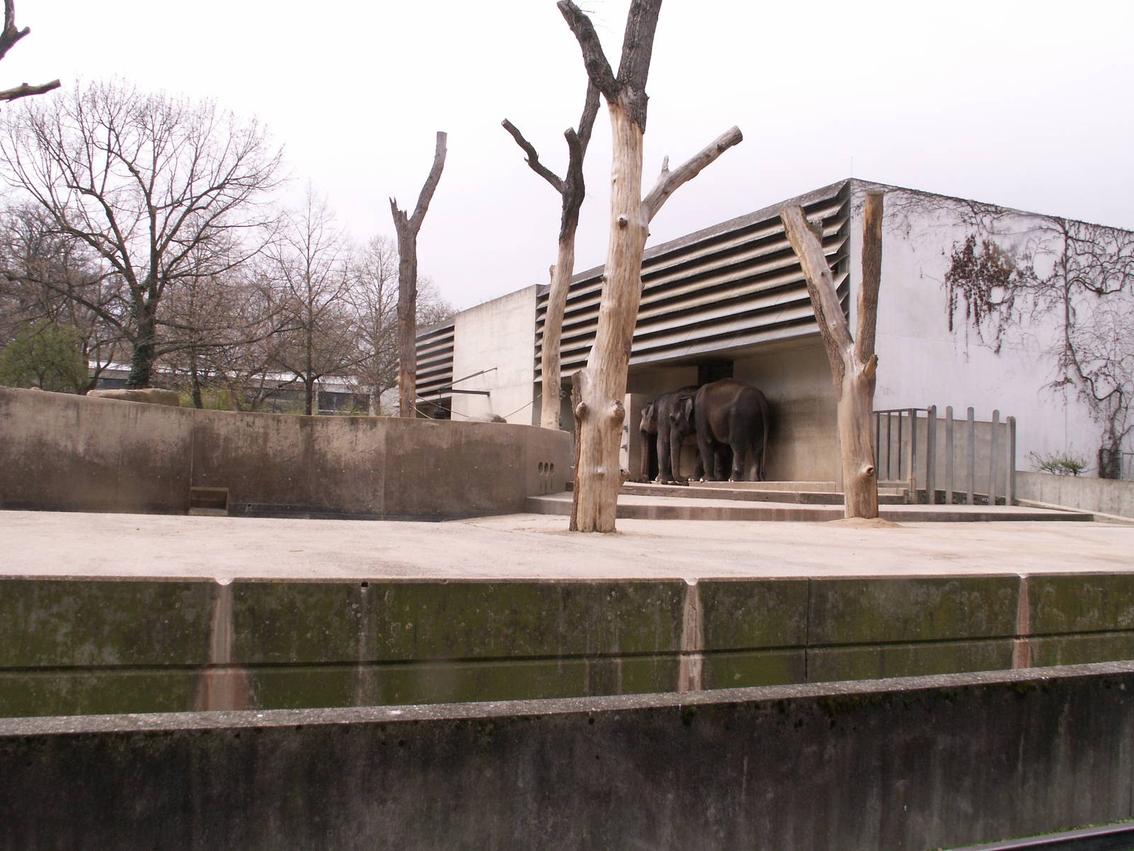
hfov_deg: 52.6
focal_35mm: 35
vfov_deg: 40.7
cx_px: 567
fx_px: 1147
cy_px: 426
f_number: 6.3
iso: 50
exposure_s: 1/160
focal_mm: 5.86
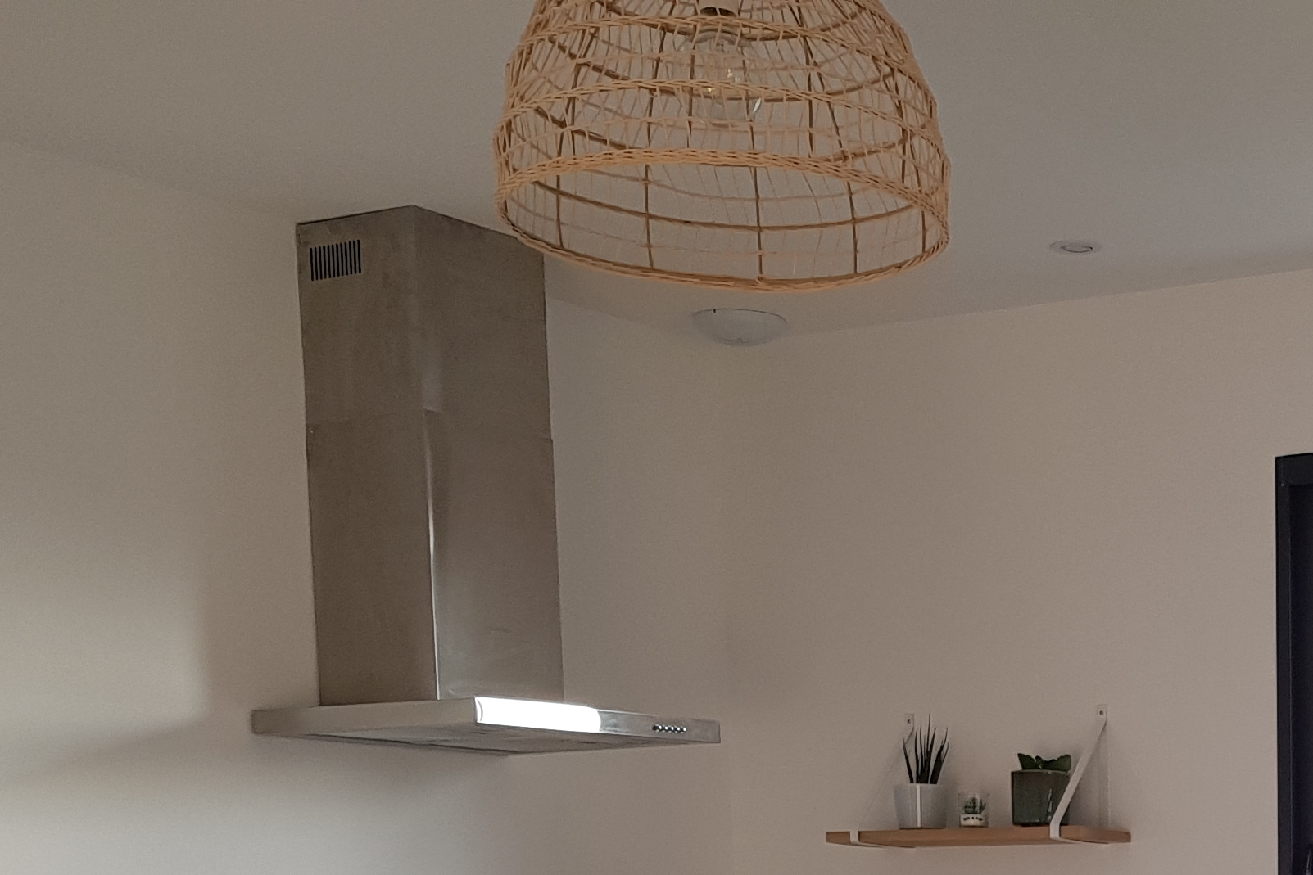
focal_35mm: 68
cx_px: 1347
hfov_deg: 27.7
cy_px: 1237
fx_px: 2480
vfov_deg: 18.2
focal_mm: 4.2
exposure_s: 1/100
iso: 50
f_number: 1.7
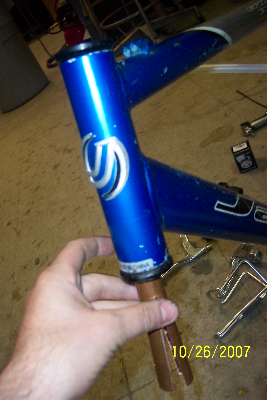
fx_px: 423
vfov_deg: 50.7
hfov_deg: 35.1
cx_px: 134
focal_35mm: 38
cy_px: 200
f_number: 2.8
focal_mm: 8
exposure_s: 1/30
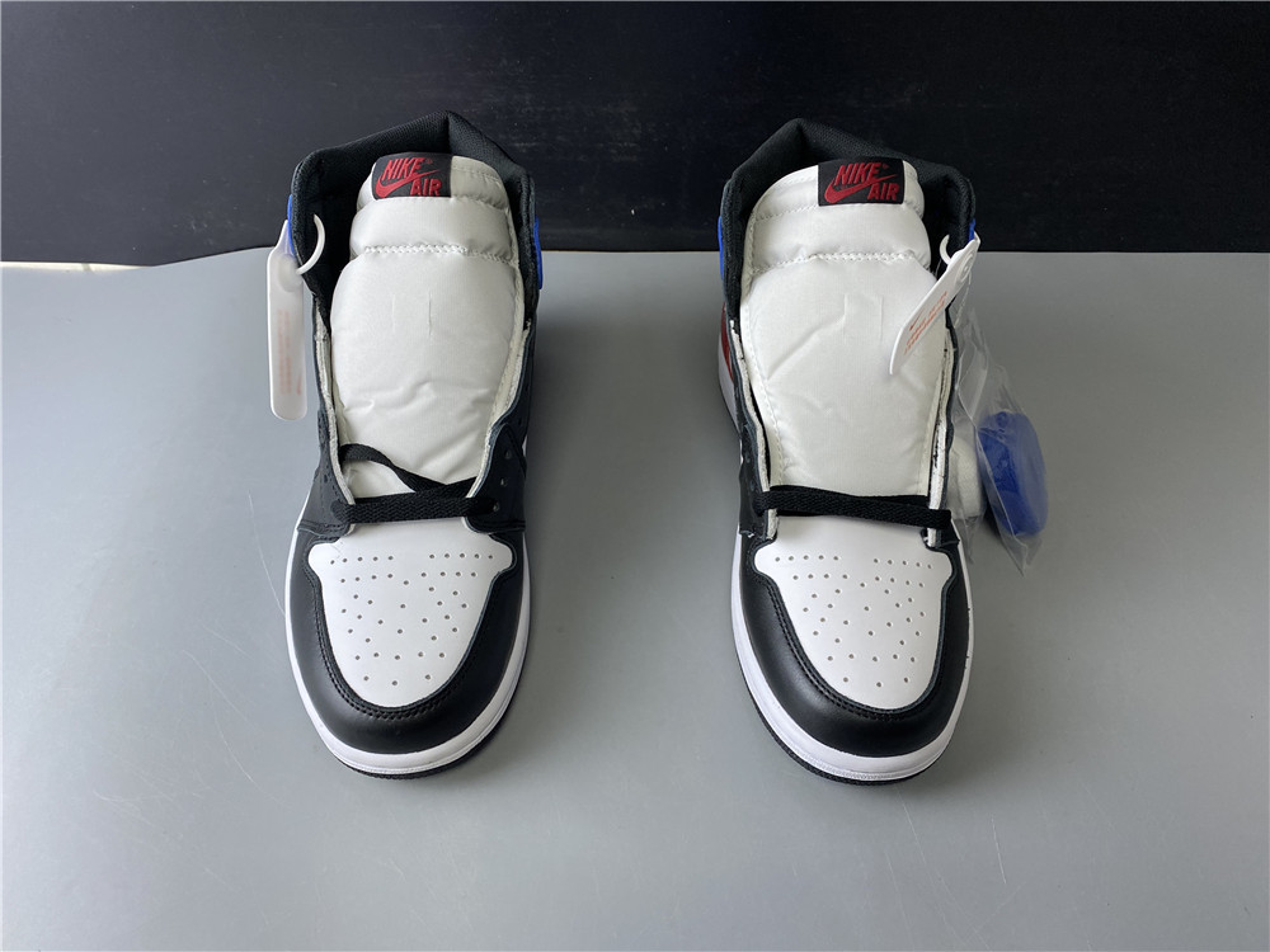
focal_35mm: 26
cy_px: 476
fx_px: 954
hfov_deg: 67.3
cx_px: 635
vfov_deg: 53.1
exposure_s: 1/100
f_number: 1.8
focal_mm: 4.25
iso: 100
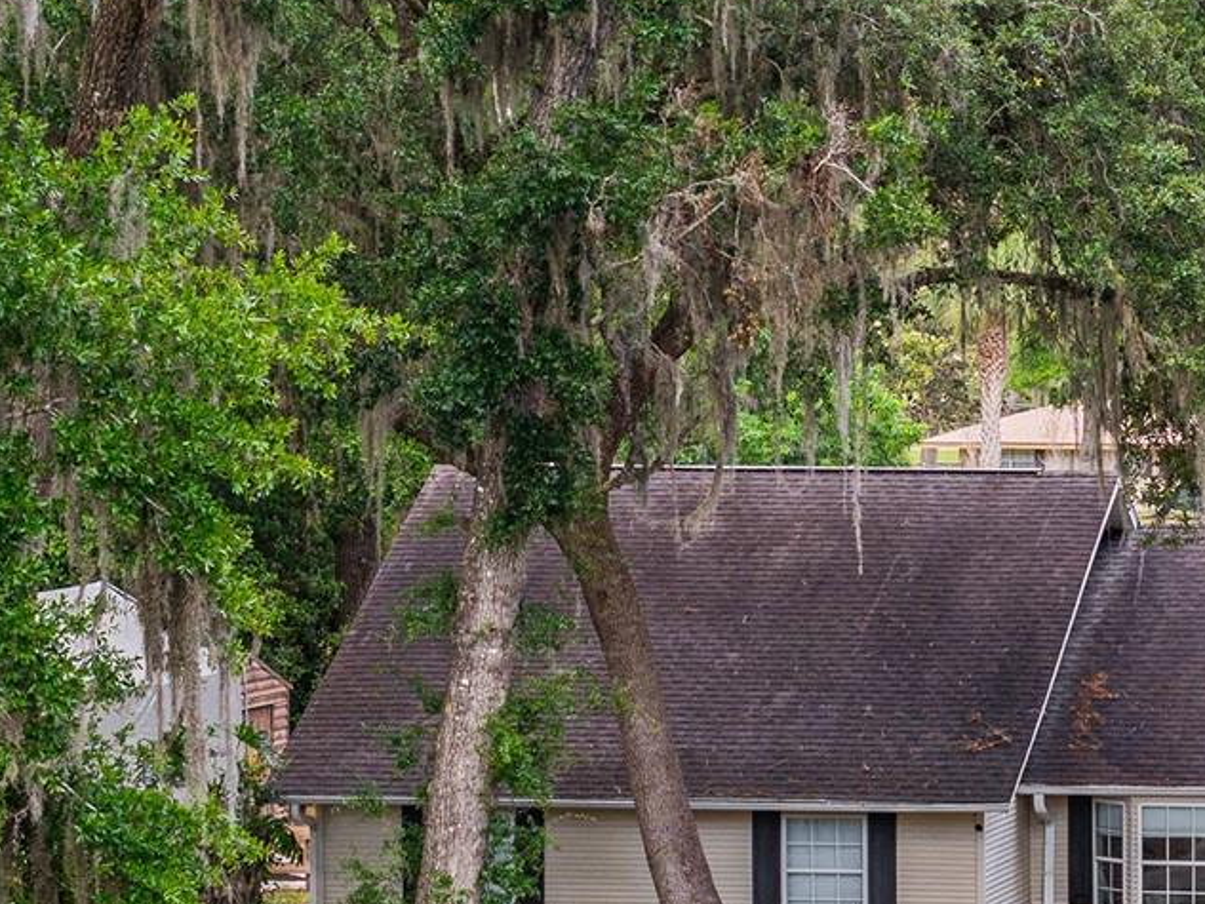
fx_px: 6163
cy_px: 841
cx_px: 1336
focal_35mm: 177
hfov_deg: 11.0
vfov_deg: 8.4
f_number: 2.8
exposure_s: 1/400
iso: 330
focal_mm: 19.35
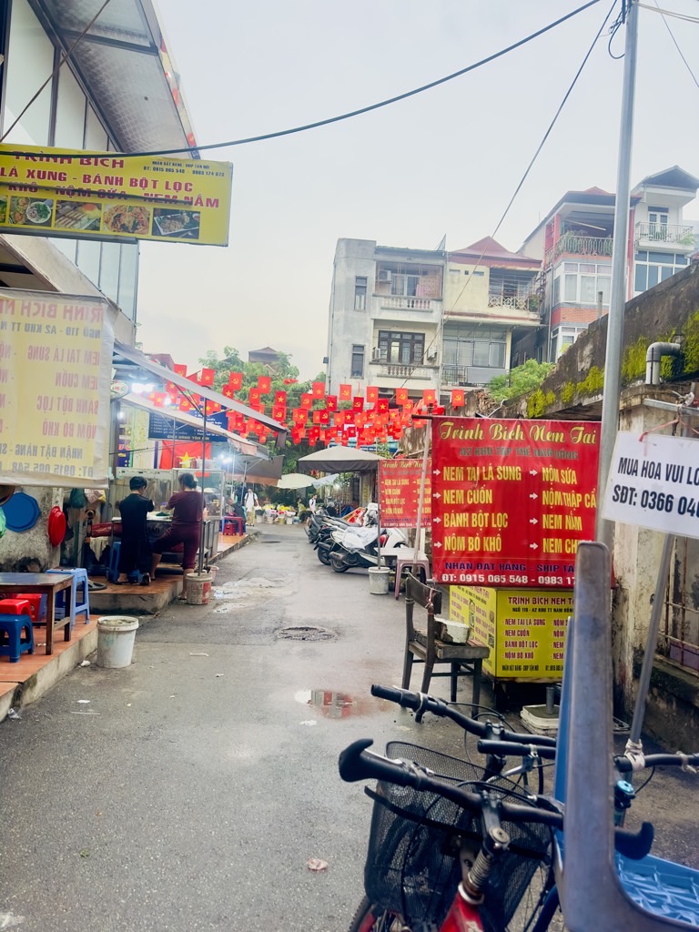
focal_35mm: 24
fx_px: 646
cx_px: 350
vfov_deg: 71.6
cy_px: 466
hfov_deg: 56.8
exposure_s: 1/123
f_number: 1.78
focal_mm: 6.86
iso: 64
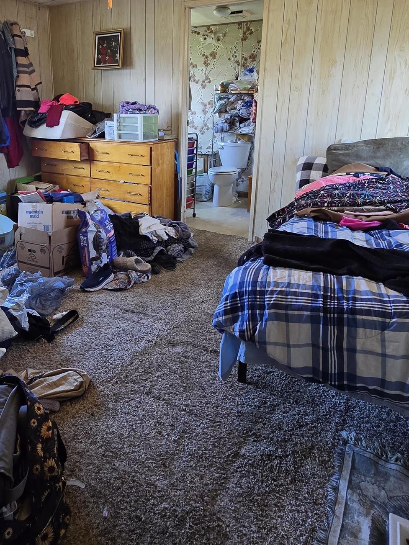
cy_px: 198
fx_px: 362
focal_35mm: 23
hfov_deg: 58.5
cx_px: 166
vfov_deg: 72.4
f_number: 2.2
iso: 200
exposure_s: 1/60
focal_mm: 2.2
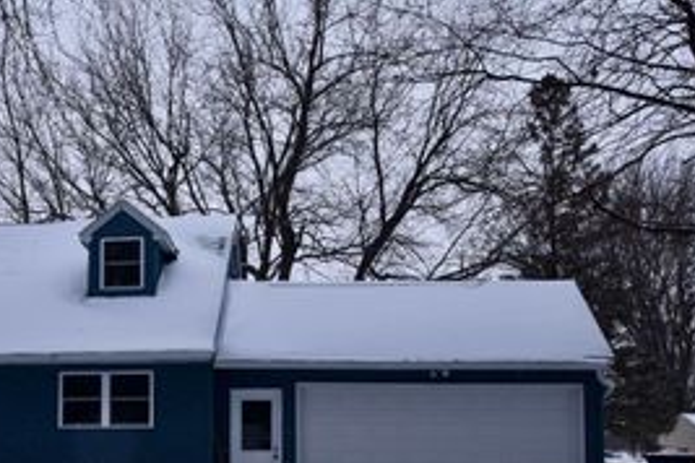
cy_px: 386
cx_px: 193
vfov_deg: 29.0
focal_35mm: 45
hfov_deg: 42.5
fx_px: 869
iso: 200
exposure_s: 1/250
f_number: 8
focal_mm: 16
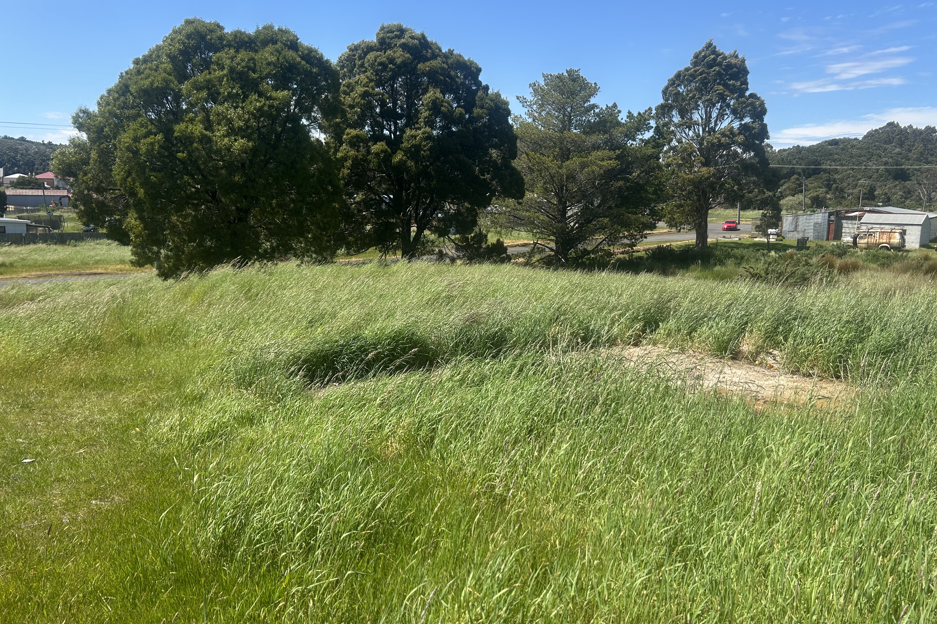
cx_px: 483
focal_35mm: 28
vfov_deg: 46.4
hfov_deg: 65.5
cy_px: 299
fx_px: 729
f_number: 1.5
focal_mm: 5.7
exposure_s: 1/2762
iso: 50
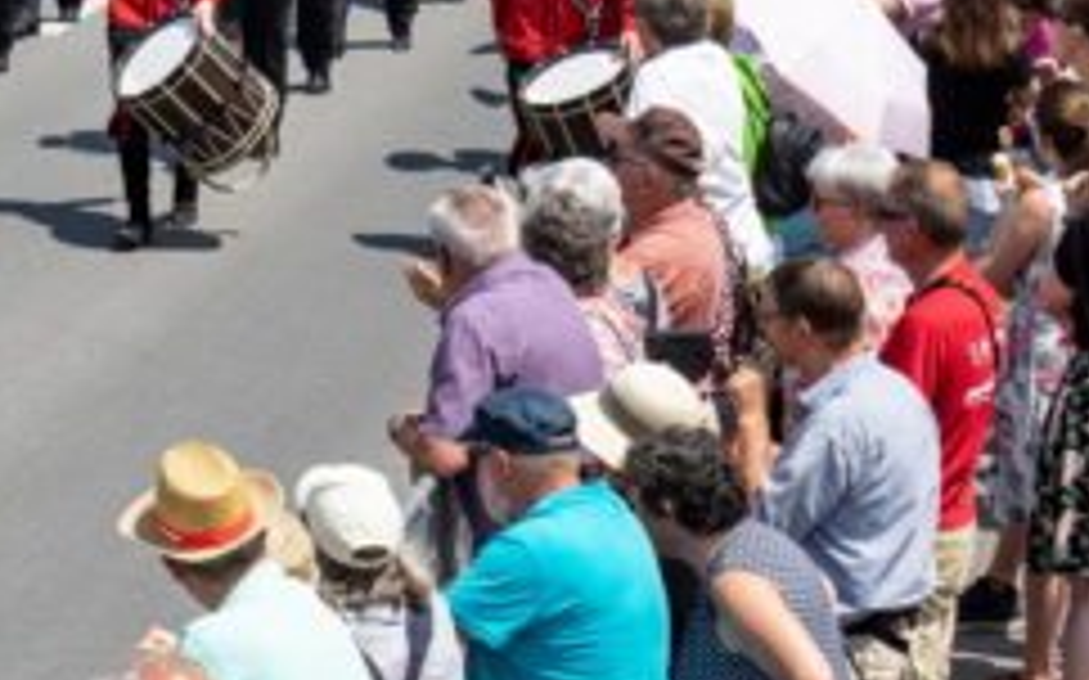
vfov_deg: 6.8
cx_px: -351
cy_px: -122
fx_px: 5696
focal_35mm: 192
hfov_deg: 10.7
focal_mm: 70
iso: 100
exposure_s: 1/200
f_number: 11
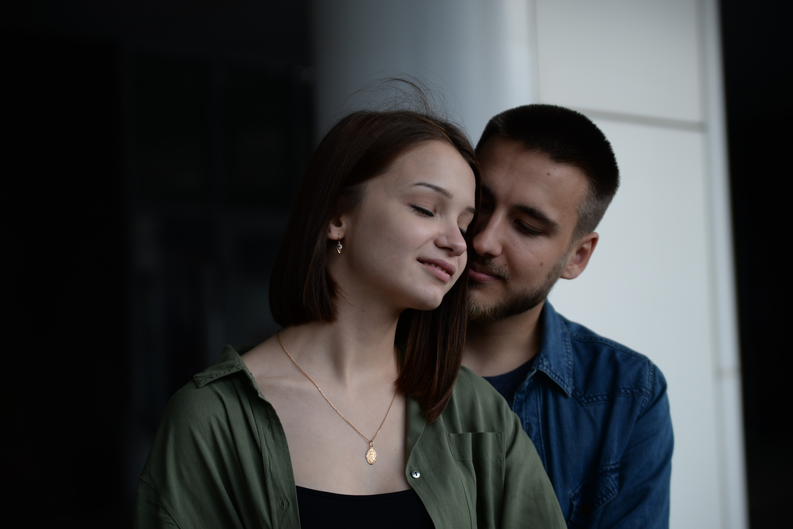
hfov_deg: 27.0
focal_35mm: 75
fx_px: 1652
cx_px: 396
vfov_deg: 18.2
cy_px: 264
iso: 200
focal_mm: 75
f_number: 2.8
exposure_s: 1/320
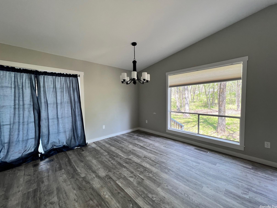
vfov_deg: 89.9
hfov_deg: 106.2
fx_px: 104
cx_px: 138
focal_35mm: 13
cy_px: 104
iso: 50
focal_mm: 1.57
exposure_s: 1/99
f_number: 1.8
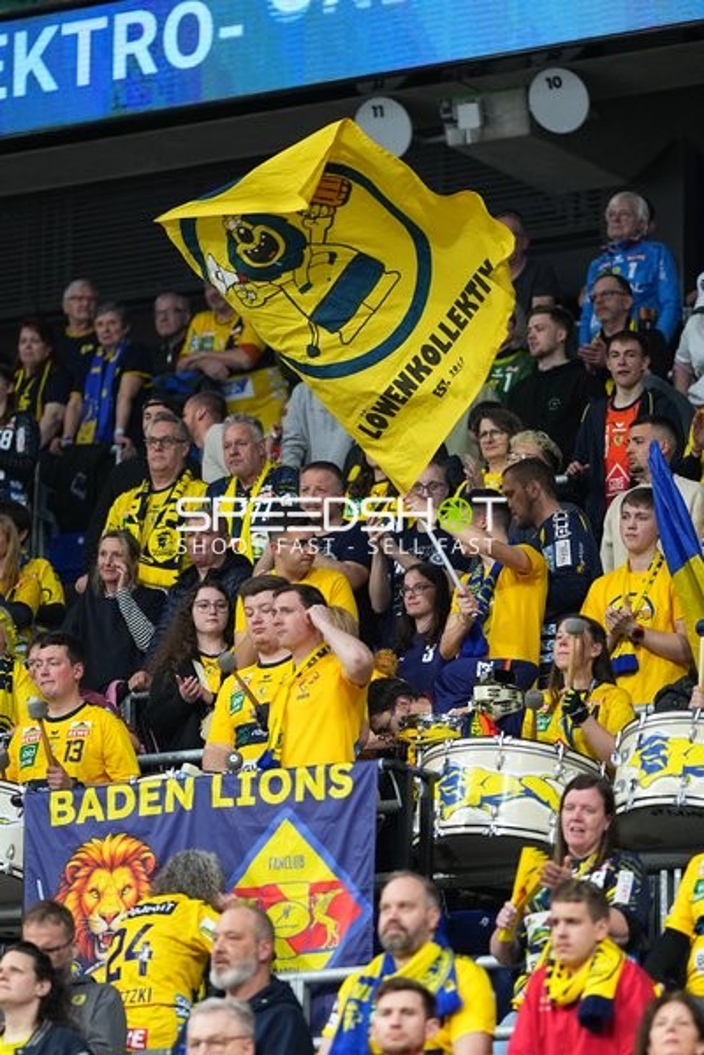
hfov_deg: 6.8
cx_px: 352
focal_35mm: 202
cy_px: 528
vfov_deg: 10.2
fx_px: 5925
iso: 1600
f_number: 1.8
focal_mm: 135
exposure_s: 1/500
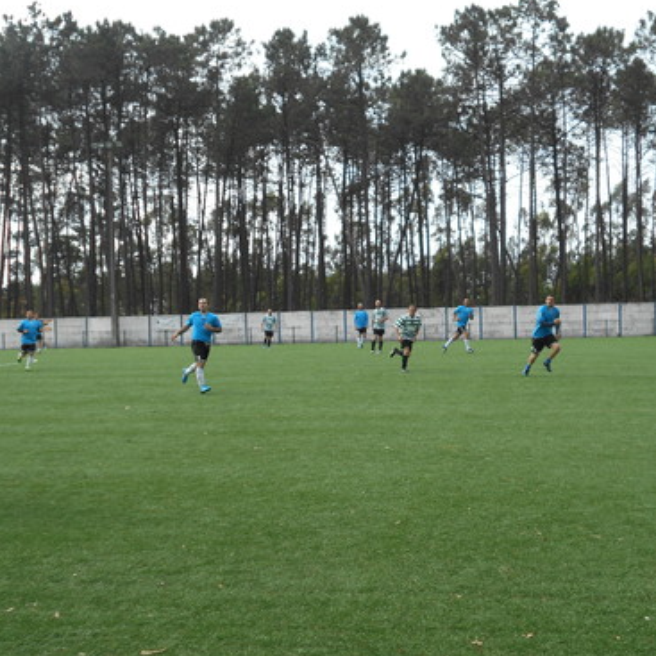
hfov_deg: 32.1
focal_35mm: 53
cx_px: 386
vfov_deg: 32.2
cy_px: 326
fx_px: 1136
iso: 80
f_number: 4.2
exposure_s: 1/320
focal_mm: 7.7
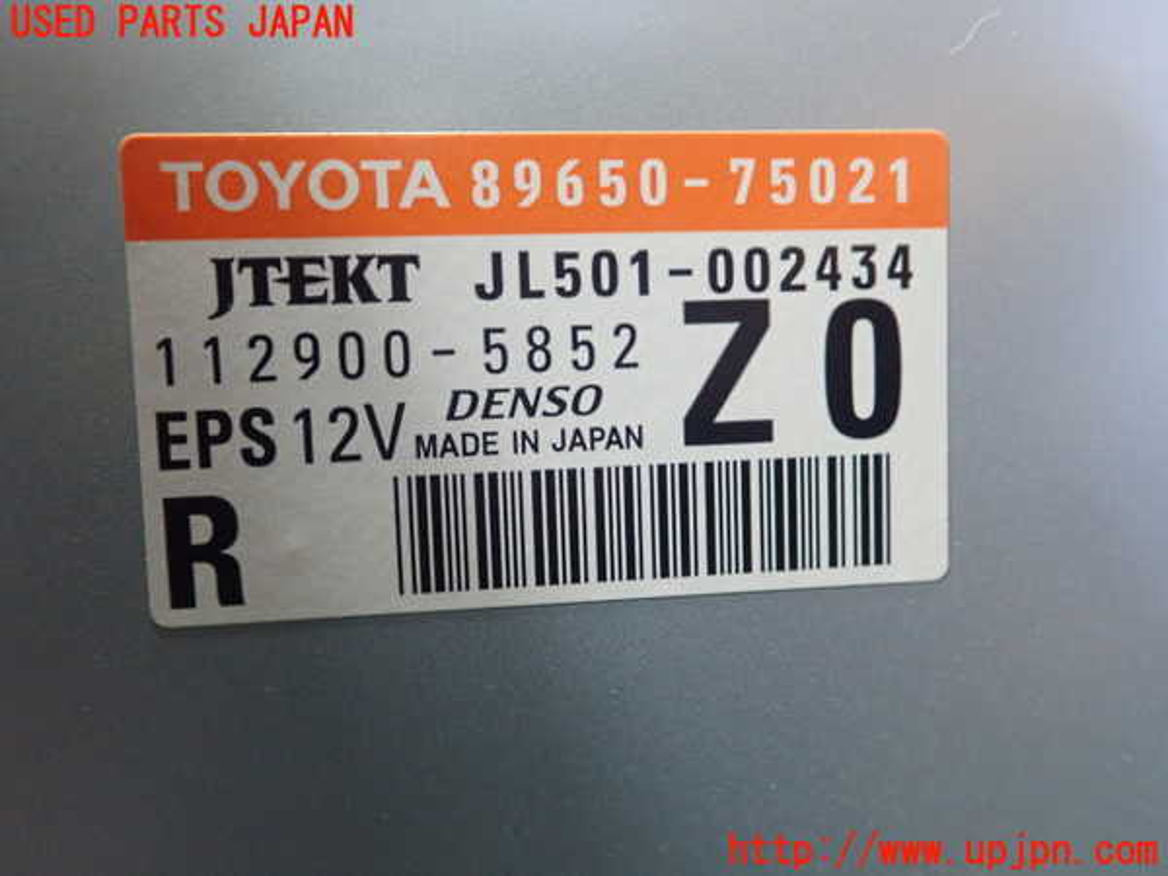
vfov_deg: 46.8
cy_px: 438
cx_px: 584
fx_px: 1012
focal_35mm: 30
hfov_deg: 60.0
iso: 800
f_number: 2.3
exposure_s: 1/125
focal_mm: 5.5
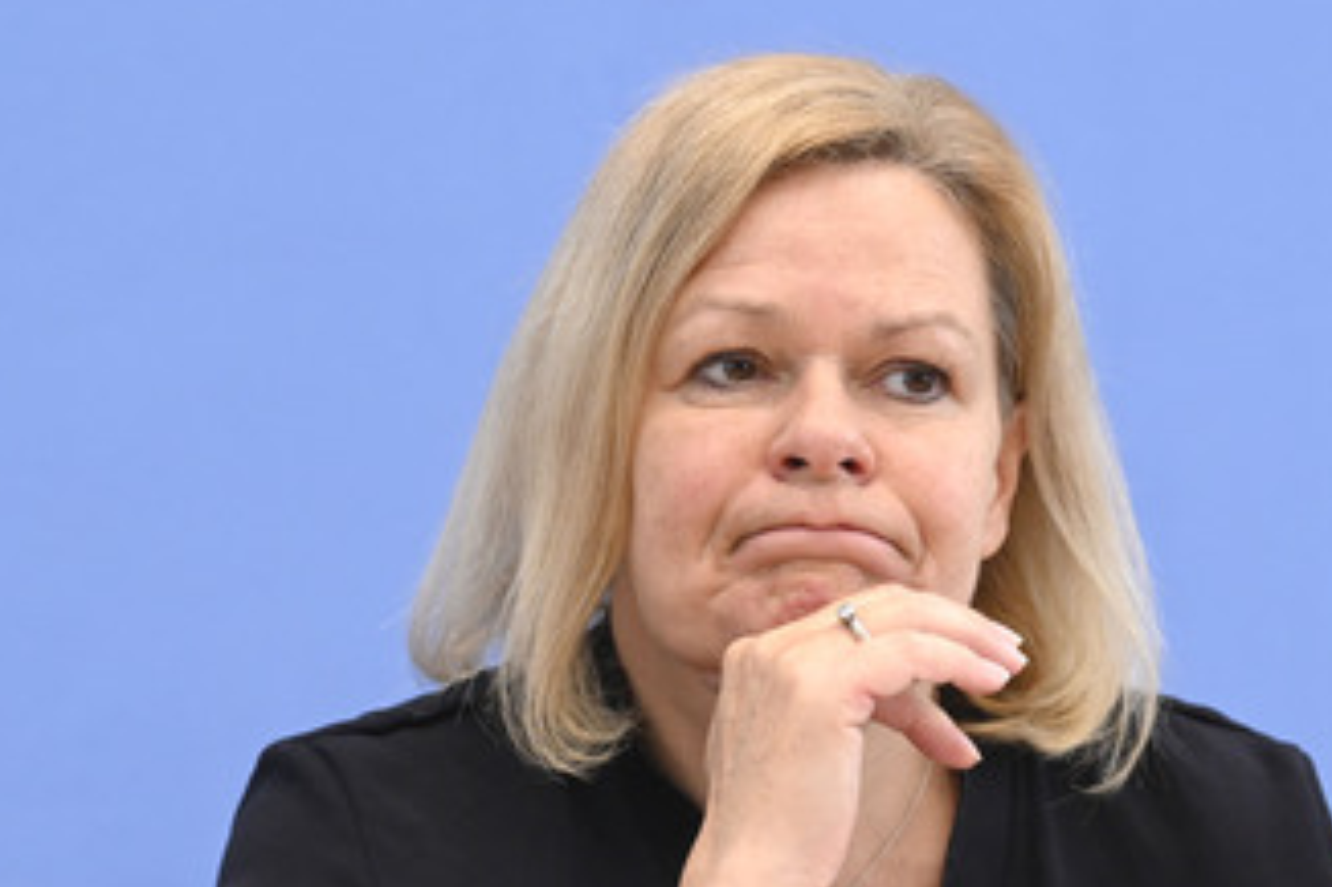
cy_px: 589
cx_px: 811
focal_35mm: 180
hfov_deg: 11.4
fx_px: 6656
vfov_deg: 7.6
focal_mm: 130
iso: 3200
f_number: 7.1
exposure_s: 1/320
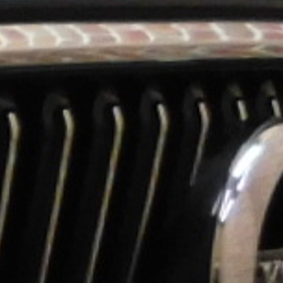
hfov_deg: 6.2
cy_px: 654
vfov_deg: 7.7
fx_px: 1979
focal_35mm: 214
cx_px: -996
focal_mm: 4
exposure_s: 1/30
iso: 280
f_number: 3
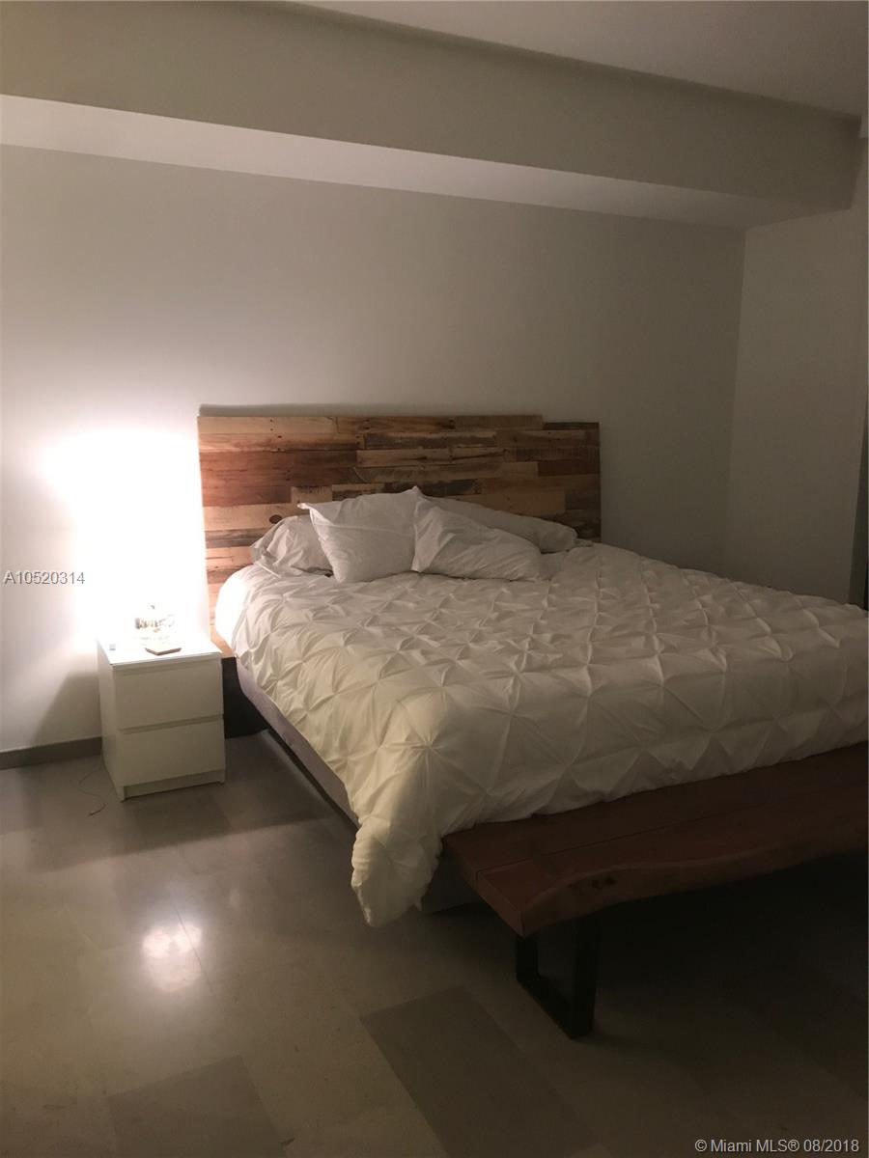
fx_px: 937
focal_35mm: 28
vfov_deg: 63.4
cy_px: 579
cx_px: 434
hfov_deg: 49.7
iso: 64
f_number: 1.8
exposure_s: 1/15
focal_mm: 3.99
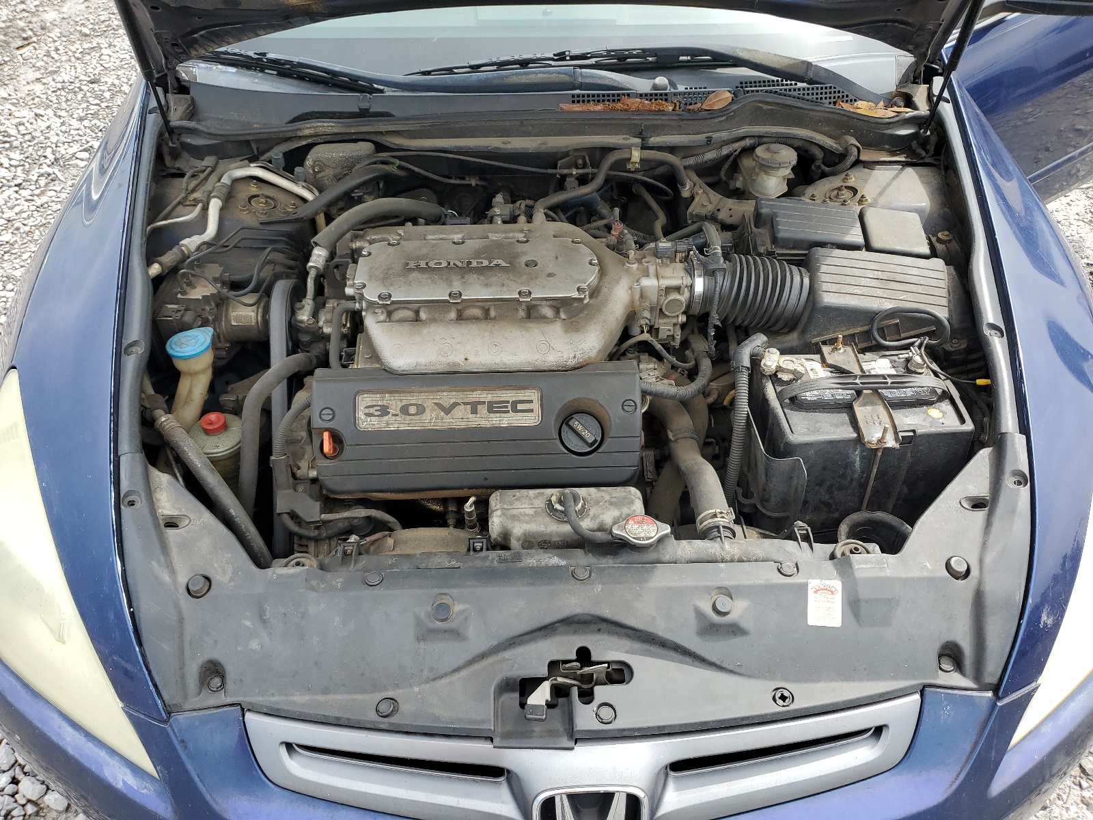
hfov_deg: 67.3
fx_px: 821
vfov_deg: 53.1
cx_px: 546
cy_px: 410
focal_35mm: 26
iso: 50
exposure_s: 1/909
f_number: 1.5
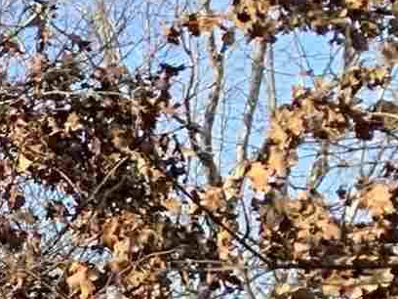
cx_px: -1052
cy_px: 911
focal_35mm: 196
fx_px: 2254
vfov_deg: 6.8
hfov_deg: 7.7
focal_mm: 4.25
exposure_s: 1/495
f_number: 1.8
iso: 25
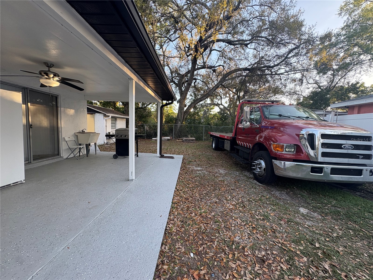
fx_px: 151
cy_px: 140
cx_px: 186
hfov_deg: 102.1
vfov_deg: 85.7
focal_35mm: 14
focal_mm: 2.22
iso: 80
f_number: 2.2
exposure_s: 1/130
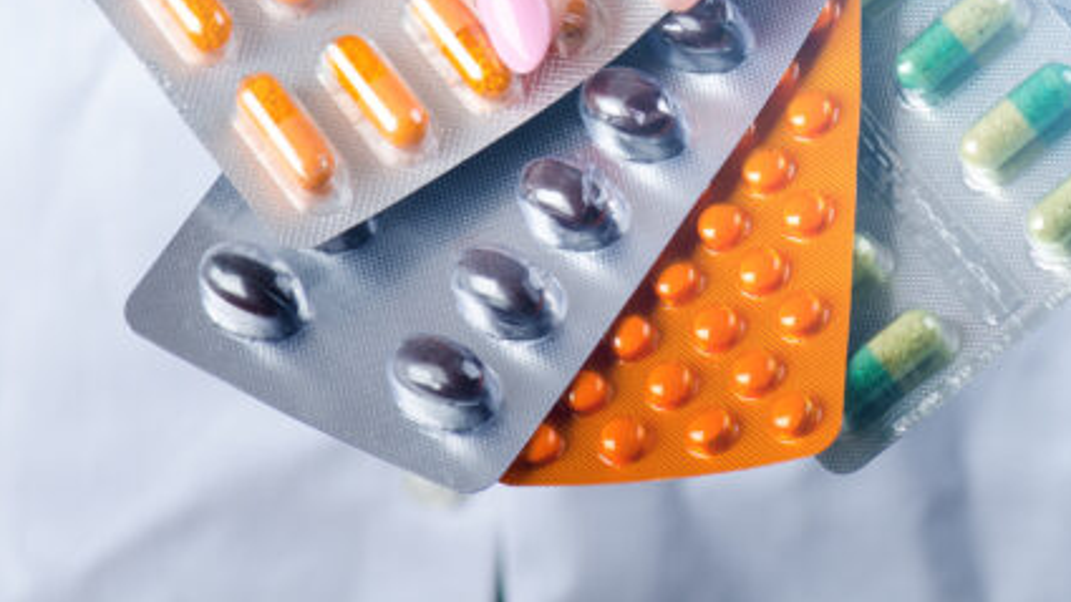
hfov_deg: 7.2
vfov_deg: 4.1
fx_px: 8461
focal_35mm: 298
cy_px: -37
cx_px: 640
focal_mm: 105
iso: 100
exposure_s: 1/200
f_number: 7.1
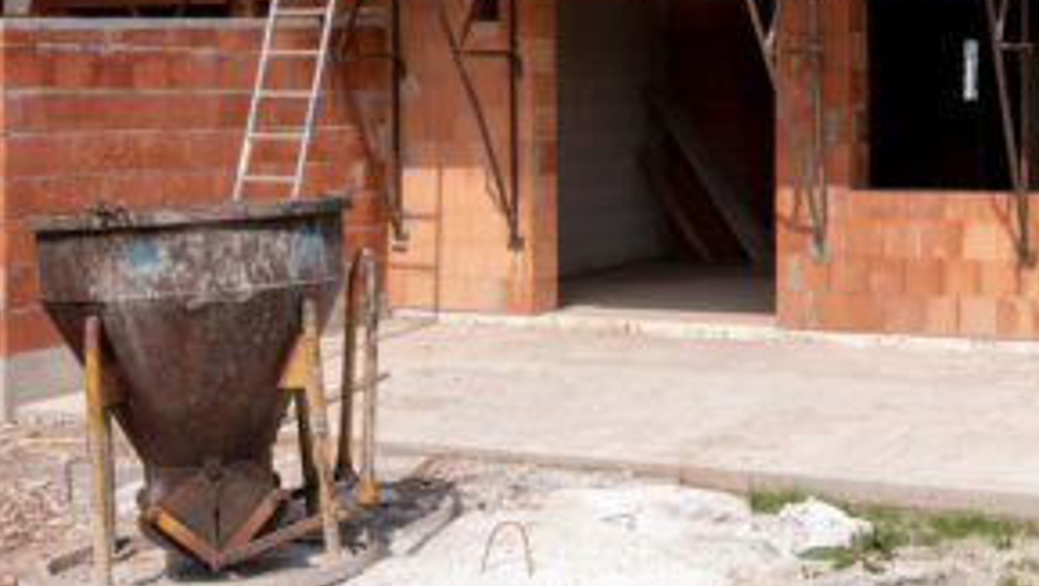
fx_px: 1627
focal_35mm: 59
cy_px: -219
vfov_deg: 18.7
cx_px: 636
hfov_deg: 35.3
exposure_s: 1/1000
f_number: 10
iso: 500
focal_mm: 24
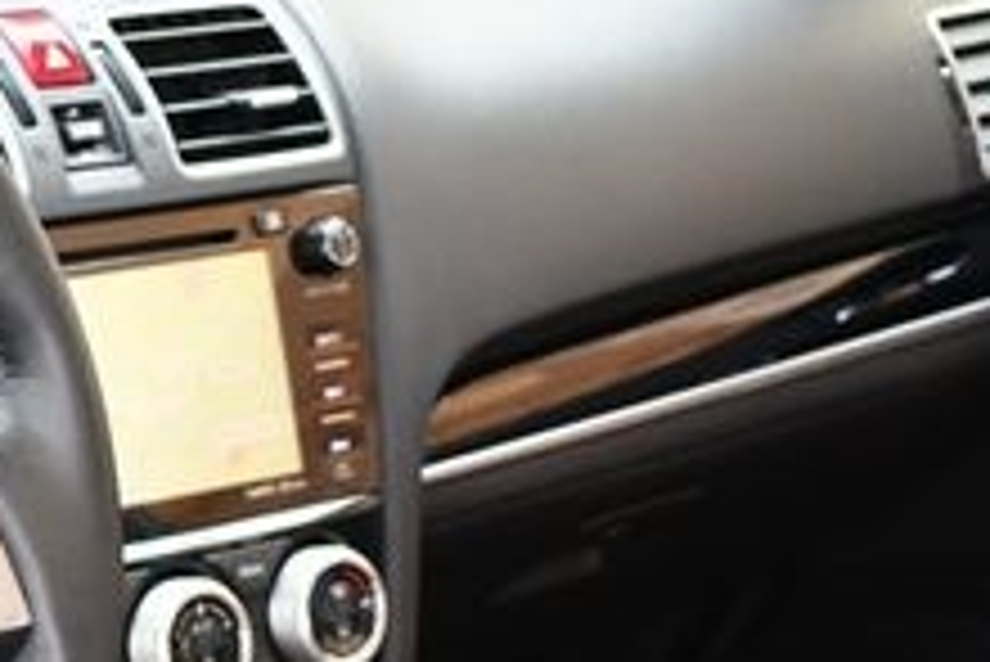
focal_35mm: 122
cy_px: 567
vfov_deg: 11.2
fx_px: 3357
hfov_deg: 15.7
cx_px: -392
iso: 800
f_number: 3.8
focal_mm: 21
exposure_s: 1/200
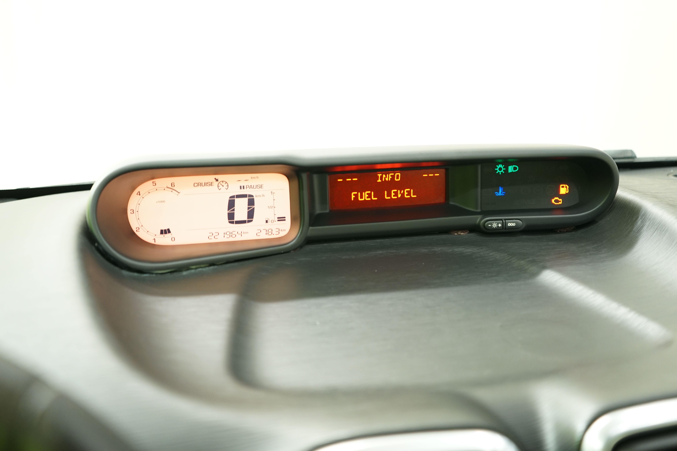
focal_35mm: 32
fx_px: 602
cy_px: 226
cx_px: 338
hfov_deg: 58.7
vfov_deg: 41.1
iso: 800
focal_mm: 32
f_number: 4
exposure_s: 1/13
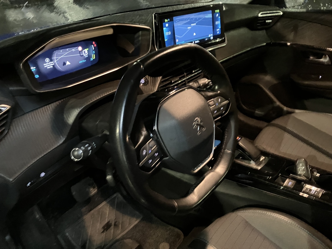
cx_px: 166
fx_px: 269
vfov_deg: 49.7
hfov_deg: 63.4
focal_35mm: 28
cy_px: 124
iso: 2000
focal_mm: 3.99
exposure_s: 1/17
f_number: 1.8
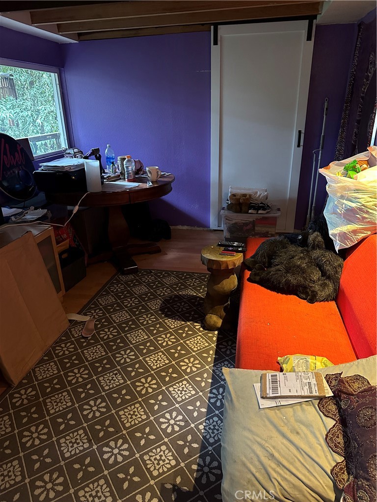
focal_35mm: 24
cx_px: 188
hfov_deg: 56.8
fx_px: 349
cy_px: 251
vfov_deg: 71.6
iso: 1000
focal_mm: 6.86
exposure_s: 1/30
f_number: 1.78
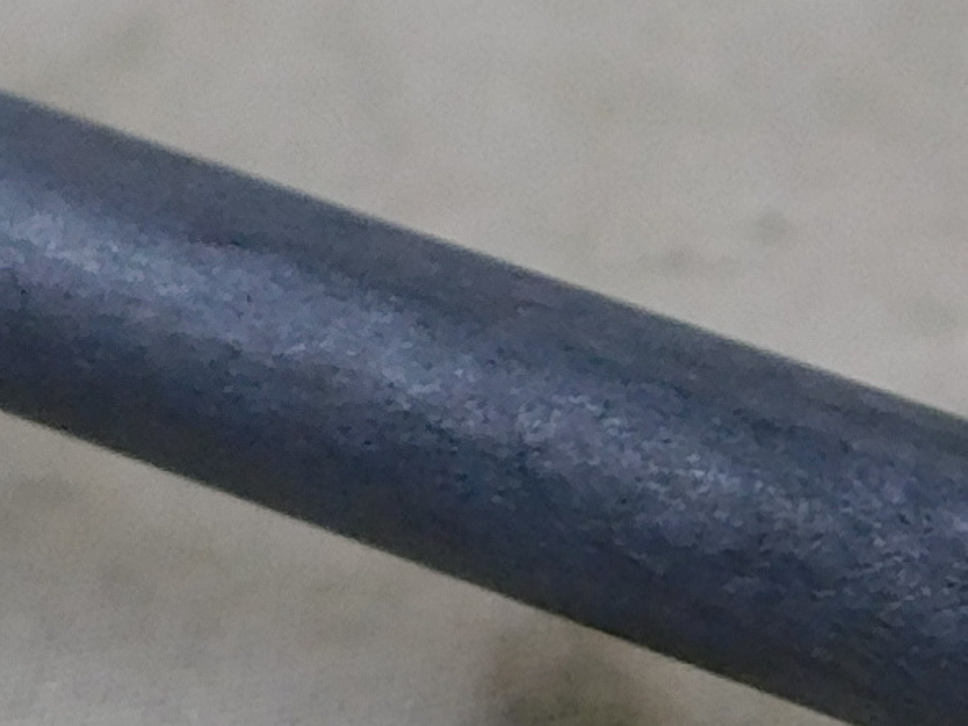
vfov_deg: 8.3
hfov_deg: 11.0
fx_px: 5006
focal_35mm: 179
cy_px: 345
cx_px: 150
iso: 125
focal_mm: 4
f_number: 3
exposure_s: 1/50
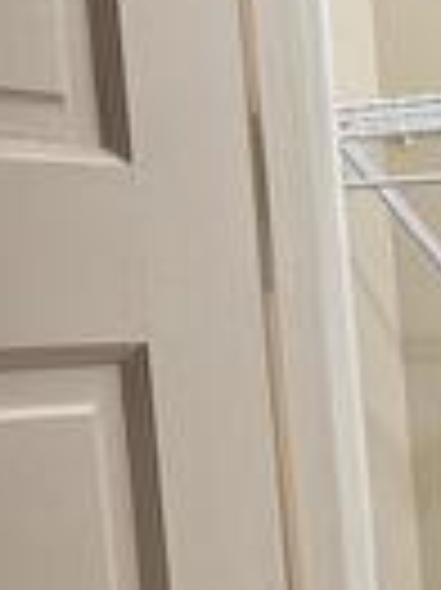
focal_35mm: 127
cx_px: 909
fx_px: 2161
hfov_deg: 10.6
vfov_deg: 15.1
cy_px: 653
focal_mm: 5.96
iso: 80
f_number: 1.6
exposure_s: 1/60
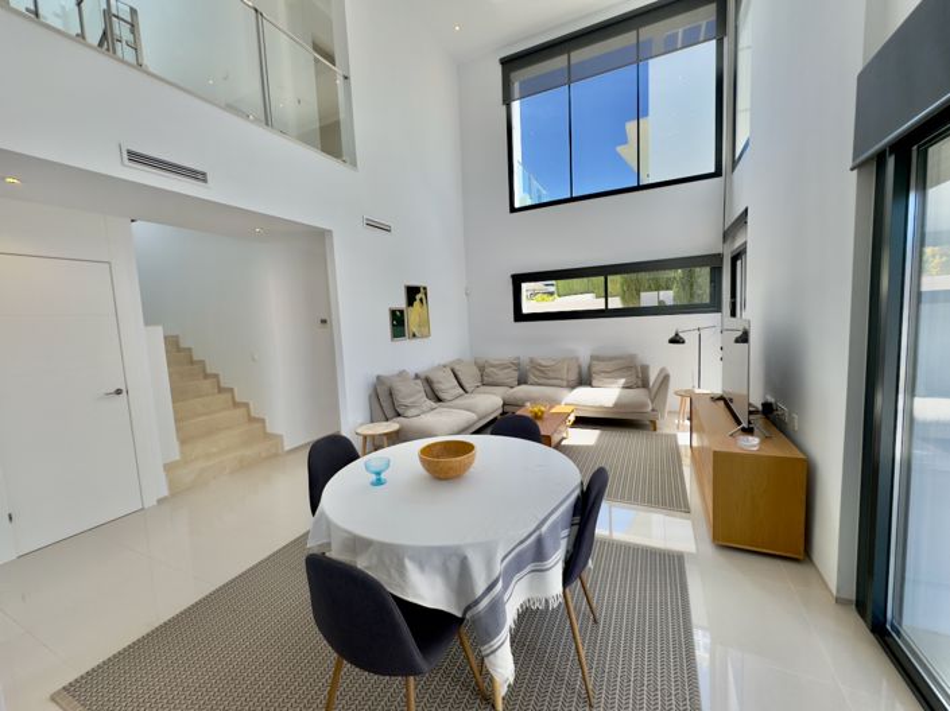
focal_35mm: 14
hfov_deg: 102.1
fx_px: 384
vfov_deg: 85.6
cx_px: 475
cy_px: 356
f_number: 2.2
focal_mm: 2.22
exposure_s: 1/303
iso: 40
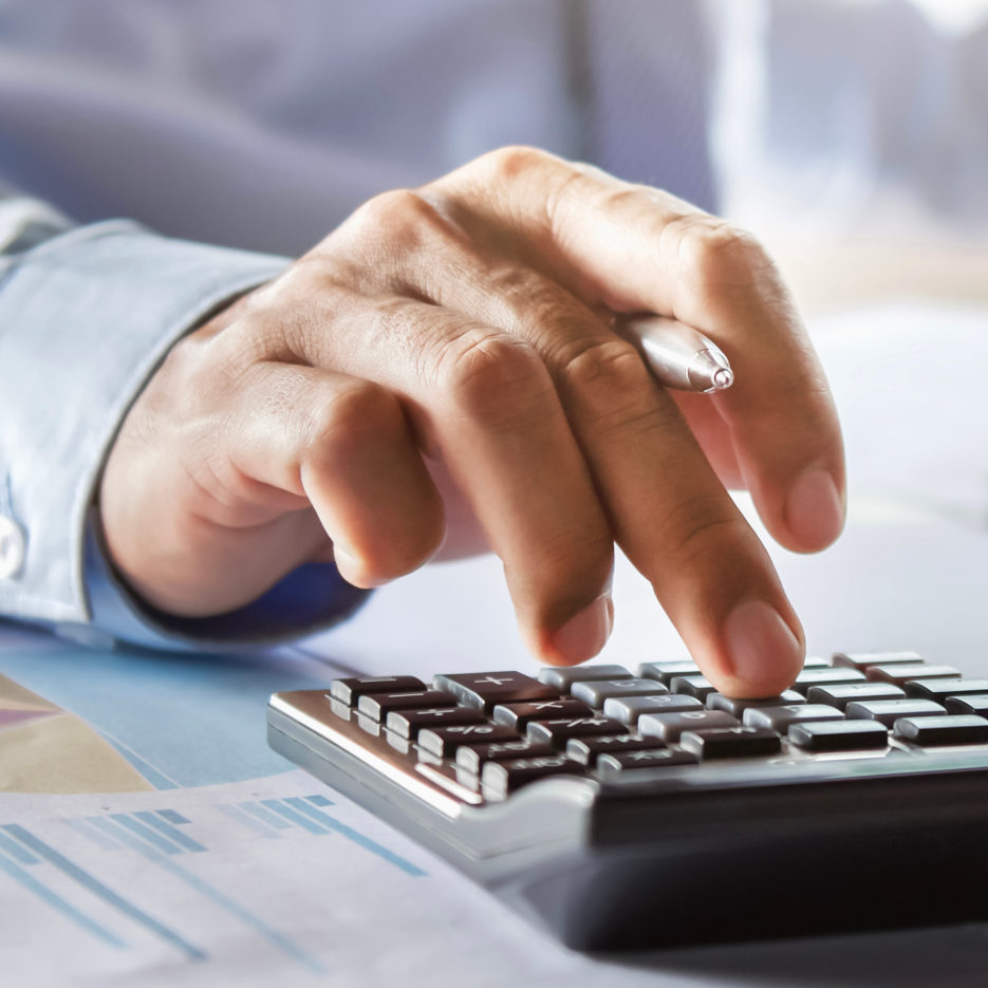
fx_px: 3552
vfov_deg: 15.8
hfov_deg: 15.6
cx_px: 930
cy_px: 375
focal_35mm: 110
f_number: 3.2
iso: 250
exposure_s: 1/200
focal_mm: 42
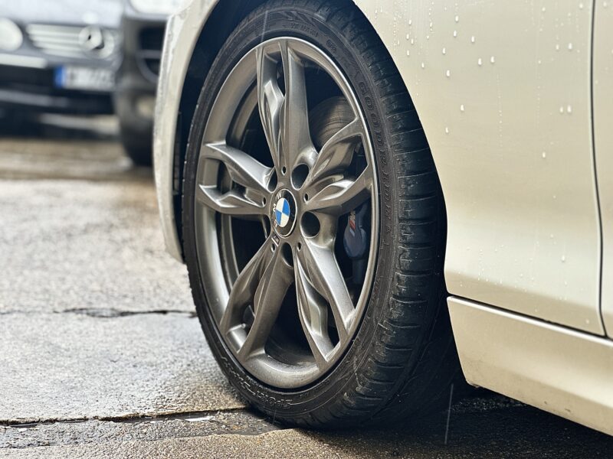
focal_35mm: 77
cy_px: 230
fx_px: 1364
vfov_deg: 19.1
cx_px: 306
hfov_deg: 25.3
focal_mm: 9
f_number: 2.8
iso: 40
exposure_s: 1/121
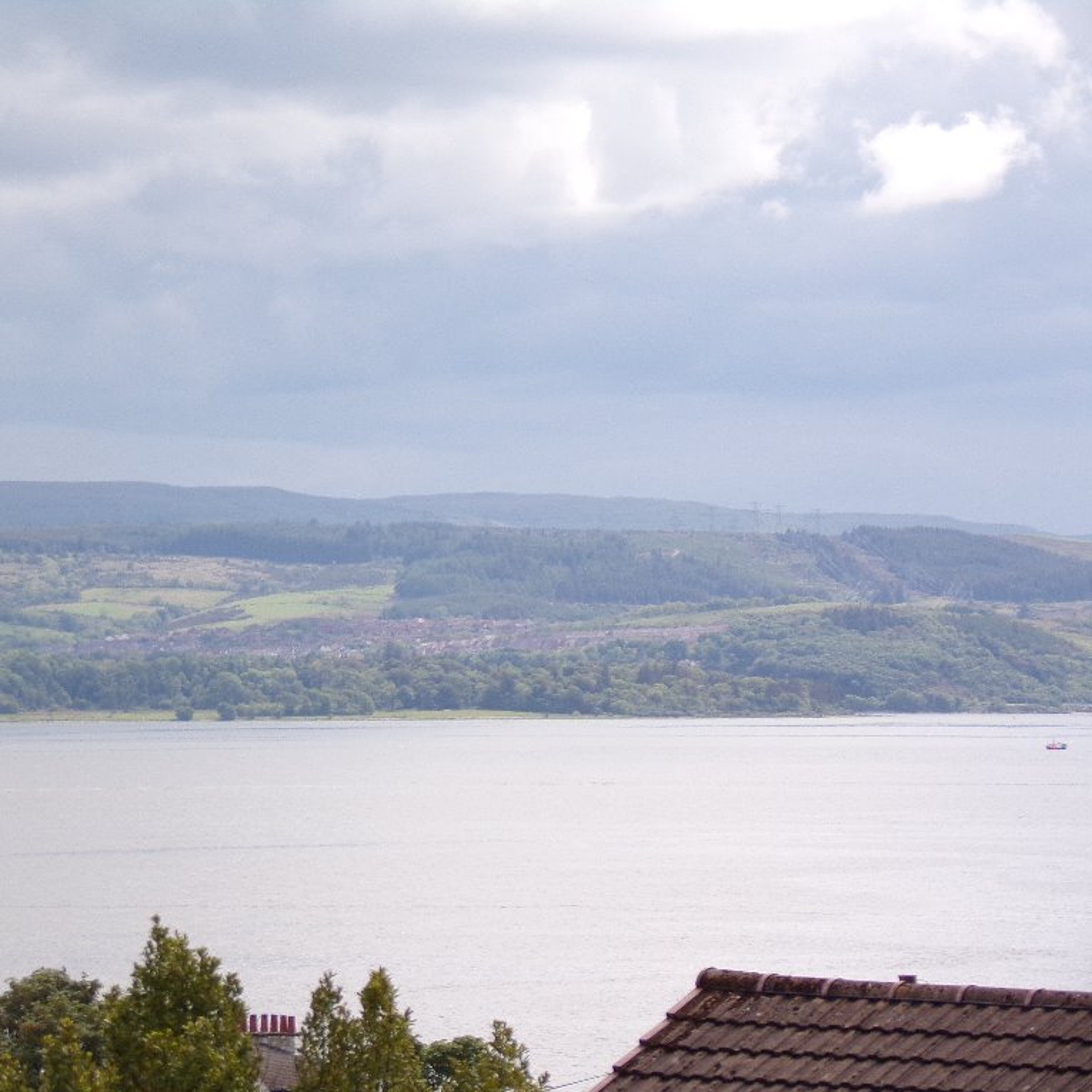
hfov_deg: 8.4
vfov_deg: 8.5
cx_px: 365
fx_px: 7388
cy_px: 545
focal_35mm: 207
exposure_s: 1/550
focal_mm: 31.3
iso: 80
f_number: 4.7
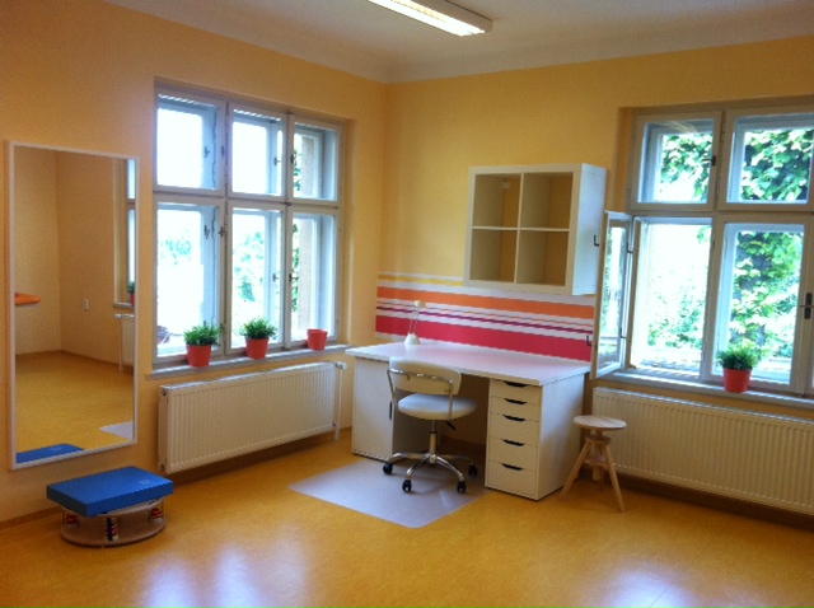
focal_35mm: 35
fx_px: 822
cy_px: 304
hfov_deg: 52.7
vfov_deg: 40.6
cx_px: 407
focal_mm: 3.85
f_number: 2.8
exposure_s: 1/100
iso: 125
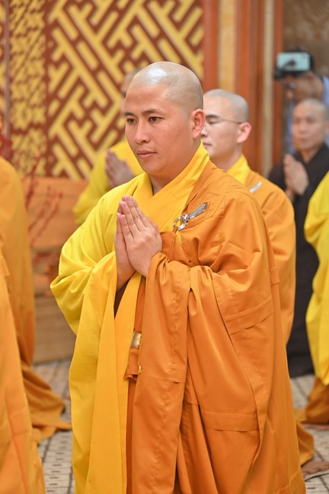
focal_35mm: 120
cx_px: 164
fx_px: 1648
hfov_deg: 11.4
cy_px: 247
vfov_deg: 17.1
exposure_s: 1/100
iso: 2000
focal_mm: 120
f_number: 4.5
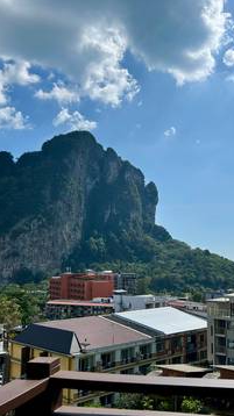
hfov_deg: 30.8
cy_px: 208
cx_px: 164
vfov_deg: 52.8
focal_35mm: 38
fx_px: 420
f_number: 1.5
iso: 50
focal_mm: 5.7
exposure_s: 1/12658
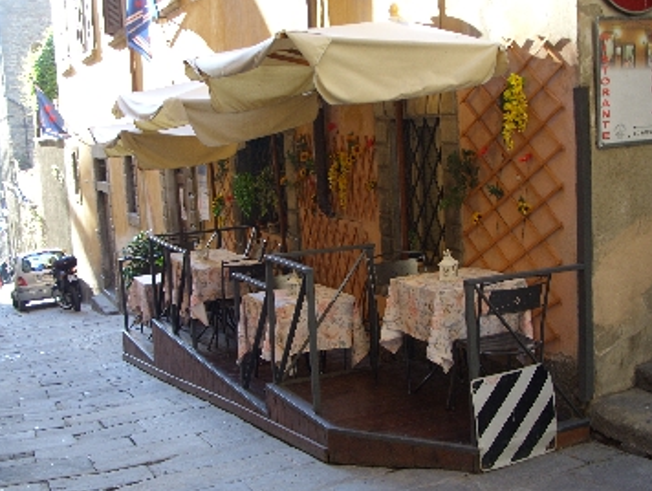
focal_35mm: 48
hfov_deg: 39.6
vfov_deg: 30.3
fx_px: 905
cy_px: 258
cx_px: 359
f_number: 2.8
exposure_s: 1/42
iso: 50
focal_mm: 7.8
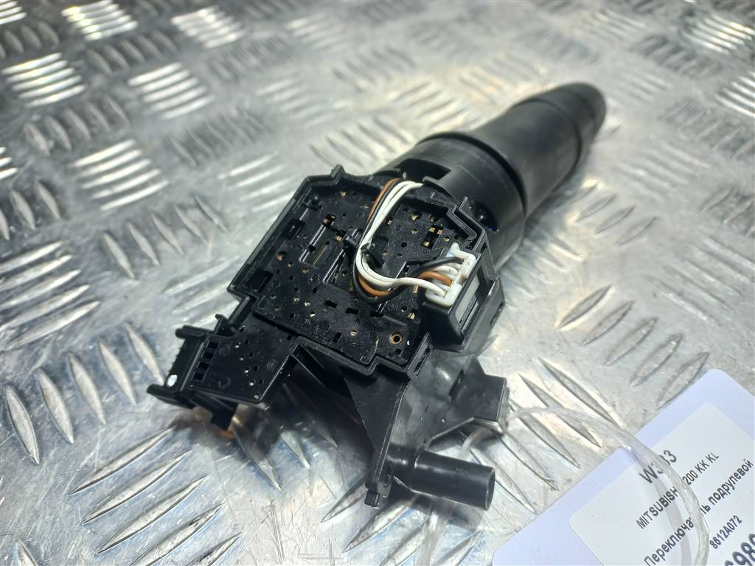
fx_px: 545
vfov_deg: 54.9
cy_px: 283
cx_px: 378
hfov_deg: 69.4
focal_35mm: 25
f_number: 1.8
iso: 50
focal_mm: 4.6
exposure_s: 1/50
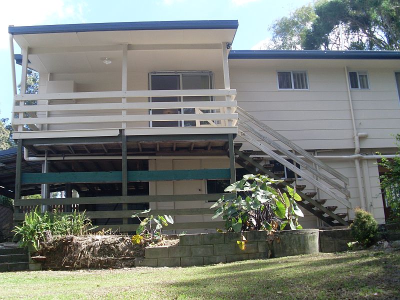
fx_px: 439
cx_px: 200
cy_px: 150
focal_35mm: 38
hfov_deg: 49.0
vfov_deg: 37.7
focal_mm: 6.3
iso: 80
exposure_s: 1/90
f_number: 7.7
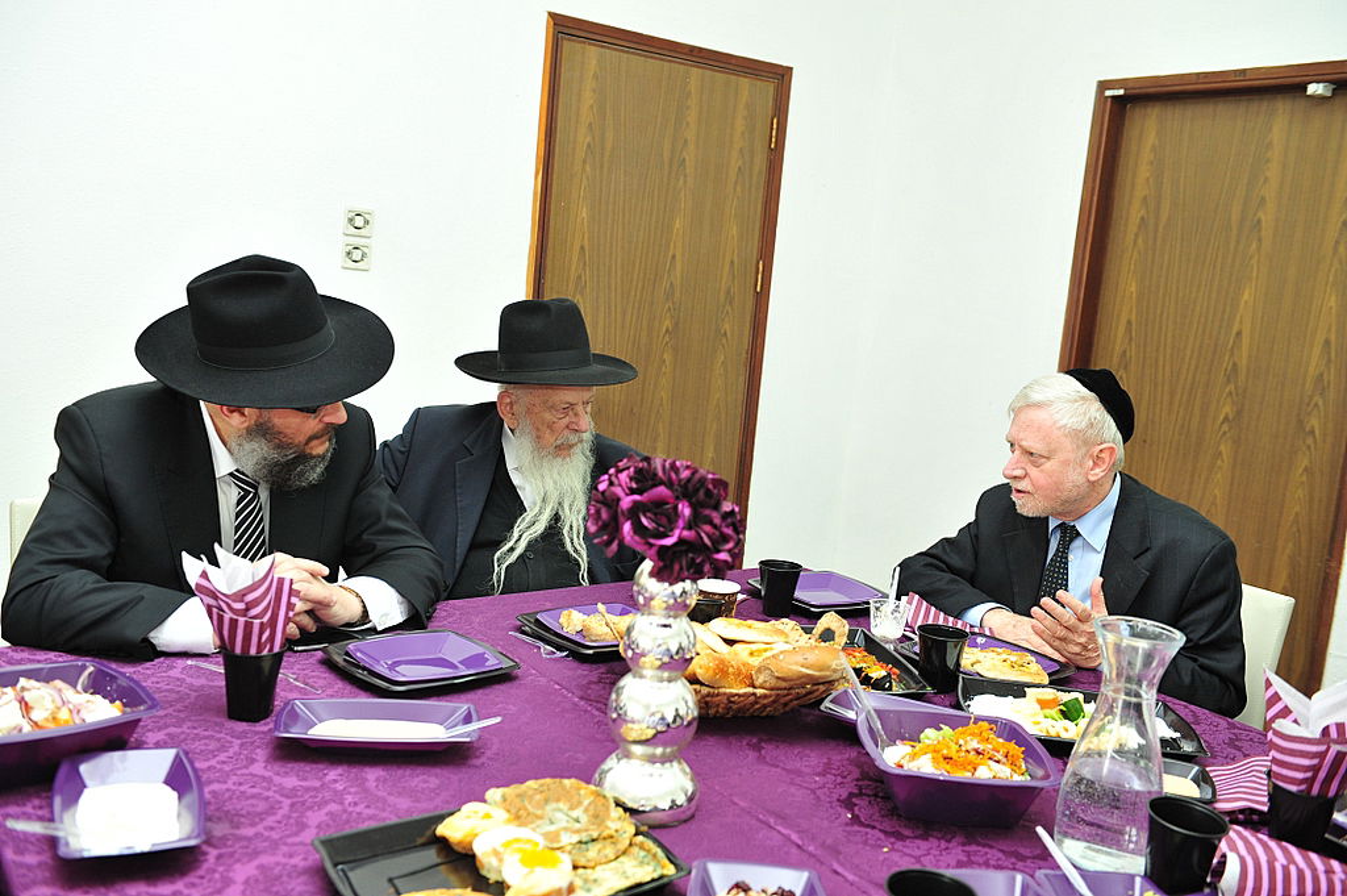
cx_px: 674
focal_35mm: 34
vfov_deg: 38.8
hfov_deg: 55.8
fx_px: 1271
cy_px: 448
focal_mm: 34
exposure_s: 1/160
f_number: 4
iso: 1250
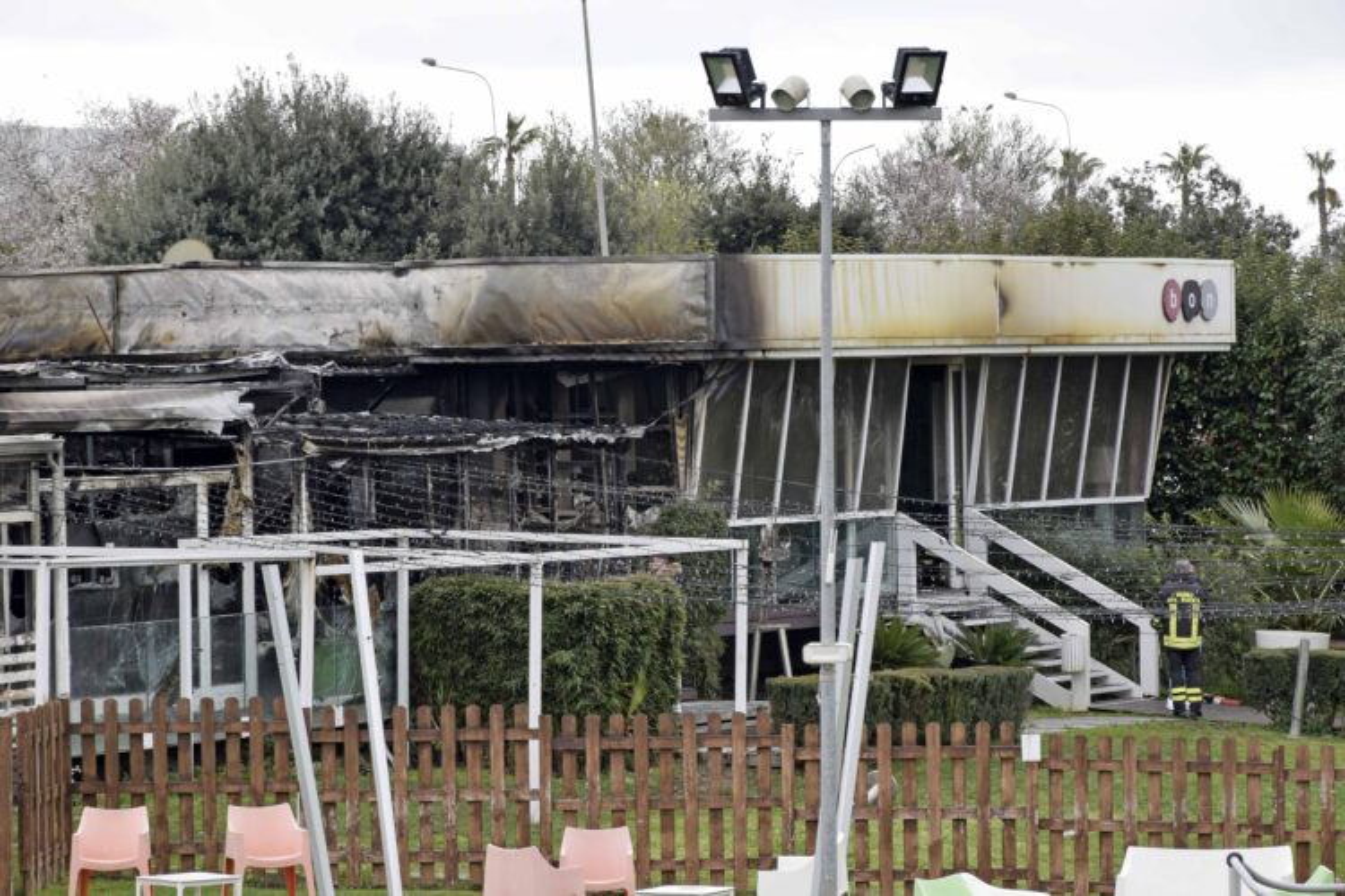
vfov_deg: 8.2
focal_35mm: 168
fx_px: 6276
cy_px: 448
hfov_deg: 12.2
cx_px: 672
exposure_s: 1/160
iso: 400
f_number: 11
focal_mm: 112
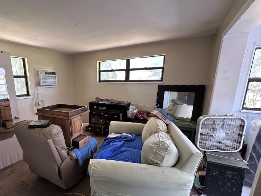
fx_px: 143
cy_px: 116
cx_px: 92
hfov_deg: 82.5
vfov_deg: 68.1
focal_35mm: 19
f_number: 2.2
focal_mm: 2.22
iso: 320
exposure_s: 1/70
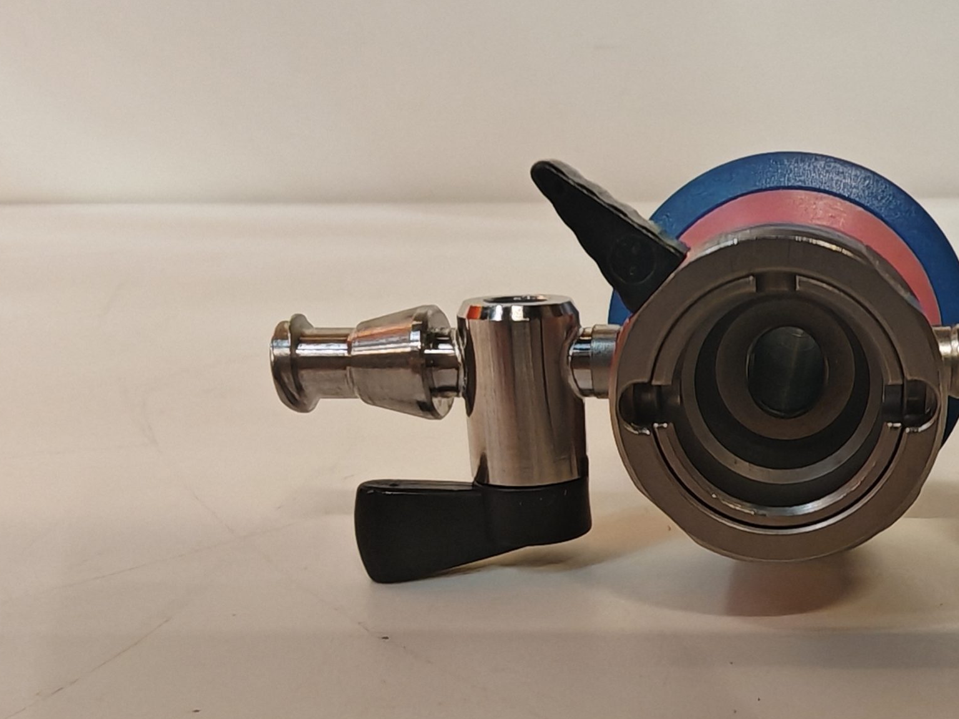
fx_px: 1247
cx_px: 770
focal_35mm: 45
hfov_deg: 40.3
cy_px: 296
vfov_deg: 32.1
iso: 160
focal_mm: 1.82
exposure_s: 1/33
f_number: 2
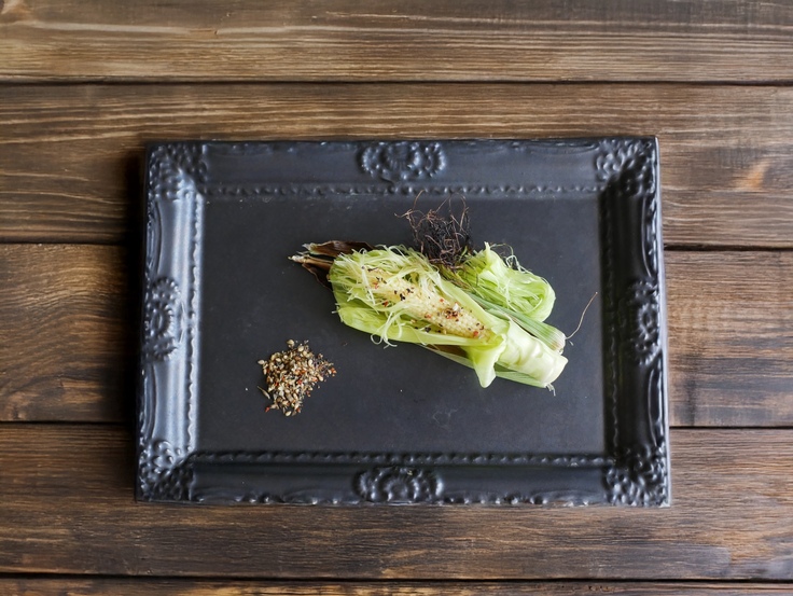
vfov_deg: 46.8
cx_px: 396
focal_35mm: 30
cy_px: 298
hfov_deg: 59.9
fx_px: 688
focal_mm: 15
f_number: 1.7
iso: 800
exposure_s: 1/60
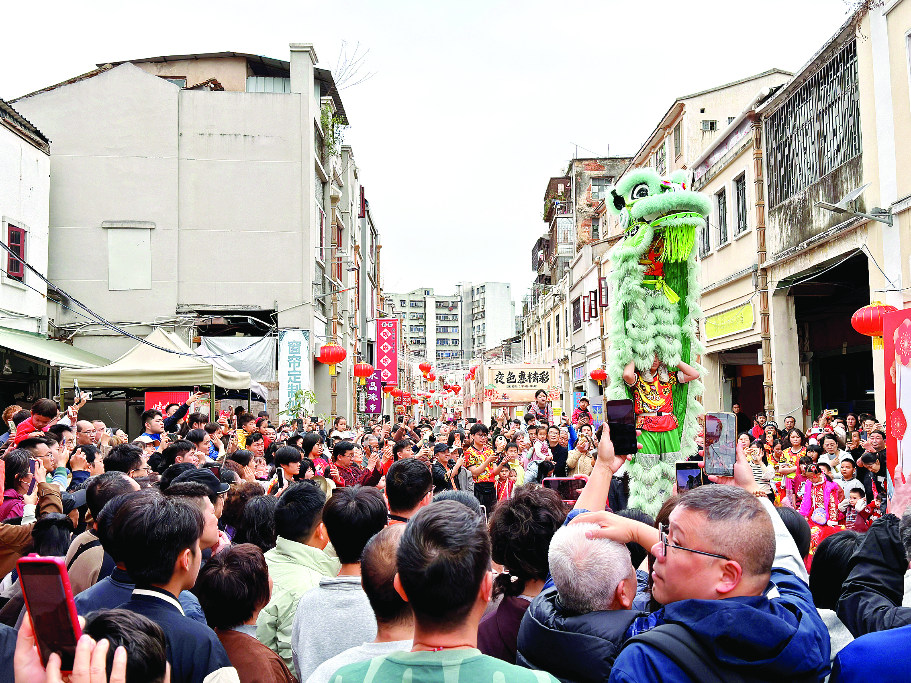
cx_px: 456
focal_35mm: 35
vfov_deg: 40.7
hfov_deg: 52.6
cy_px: 342
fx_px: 921
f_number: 1.78
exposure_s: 1/3135
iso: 64
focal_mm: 6.76
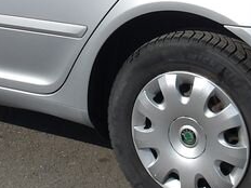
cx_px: 134
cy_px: -49
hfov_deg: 16.5
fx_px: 863
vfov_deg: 12.1
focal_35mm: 119
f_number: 10.4
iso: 100
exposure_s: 1/239
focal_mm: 4.9
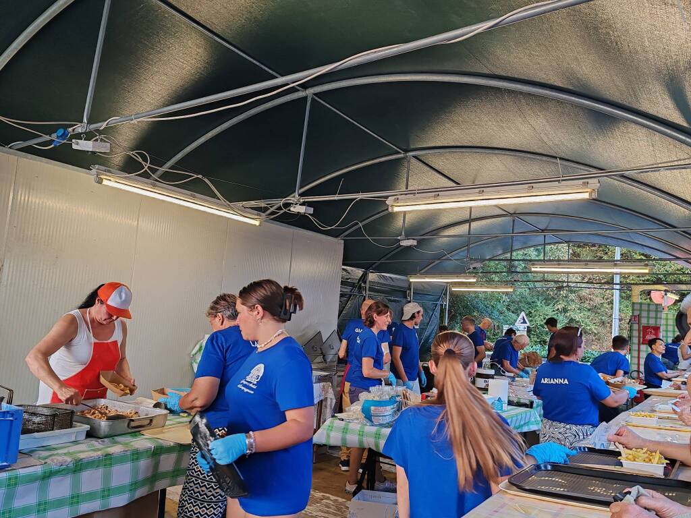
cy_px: 259
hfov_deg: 65.3
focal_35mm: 27
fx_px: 539
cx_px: 346
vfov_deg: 51.4
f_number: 1.9
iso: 400
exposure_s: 1/100
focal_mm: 6.12
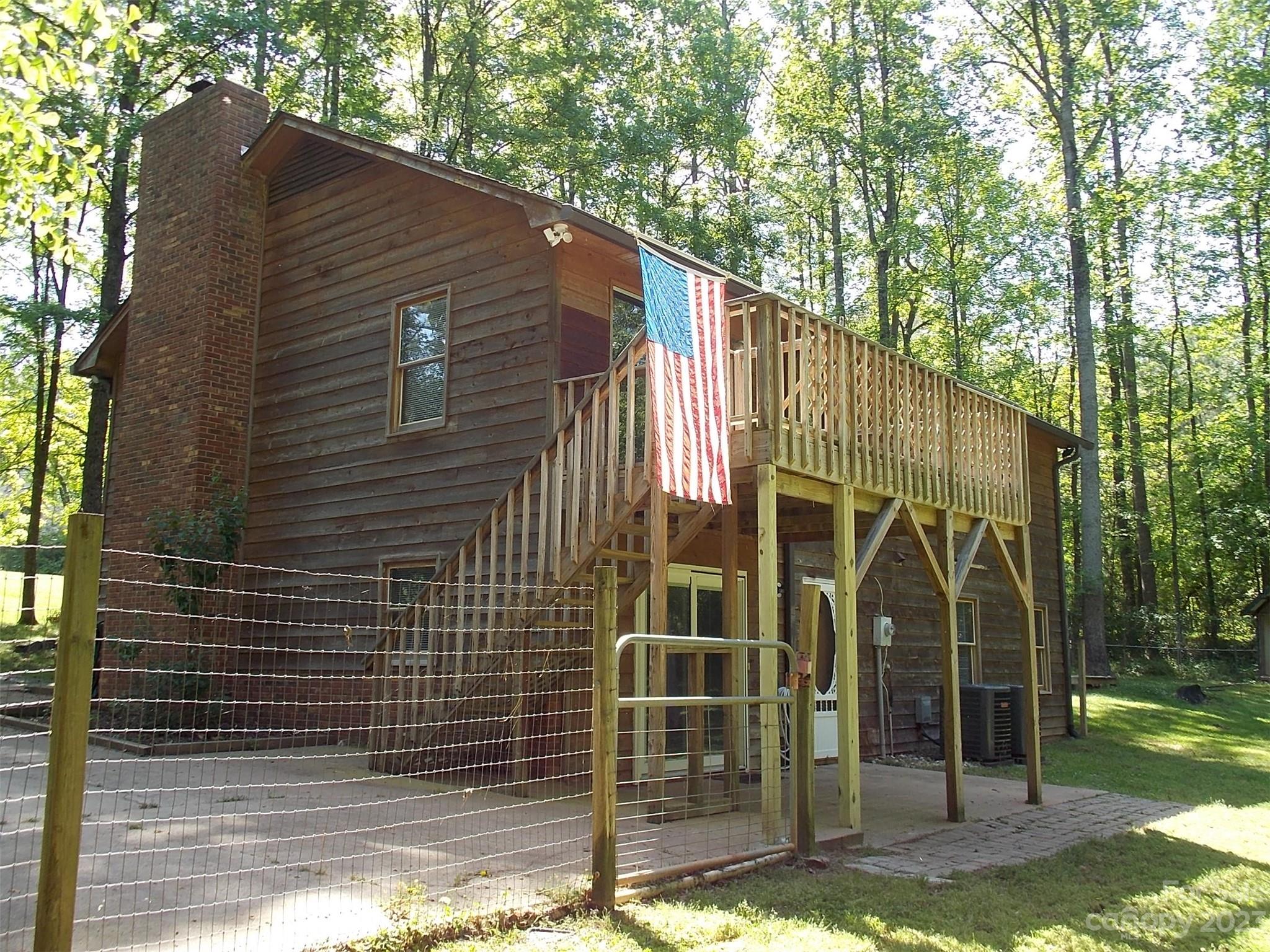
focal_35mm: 30
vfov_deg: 46.8
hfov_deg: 60.0
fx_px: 1101
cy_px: 476
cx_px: 635
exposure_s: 1/100
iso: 80
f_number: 3.3
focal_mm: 5.3
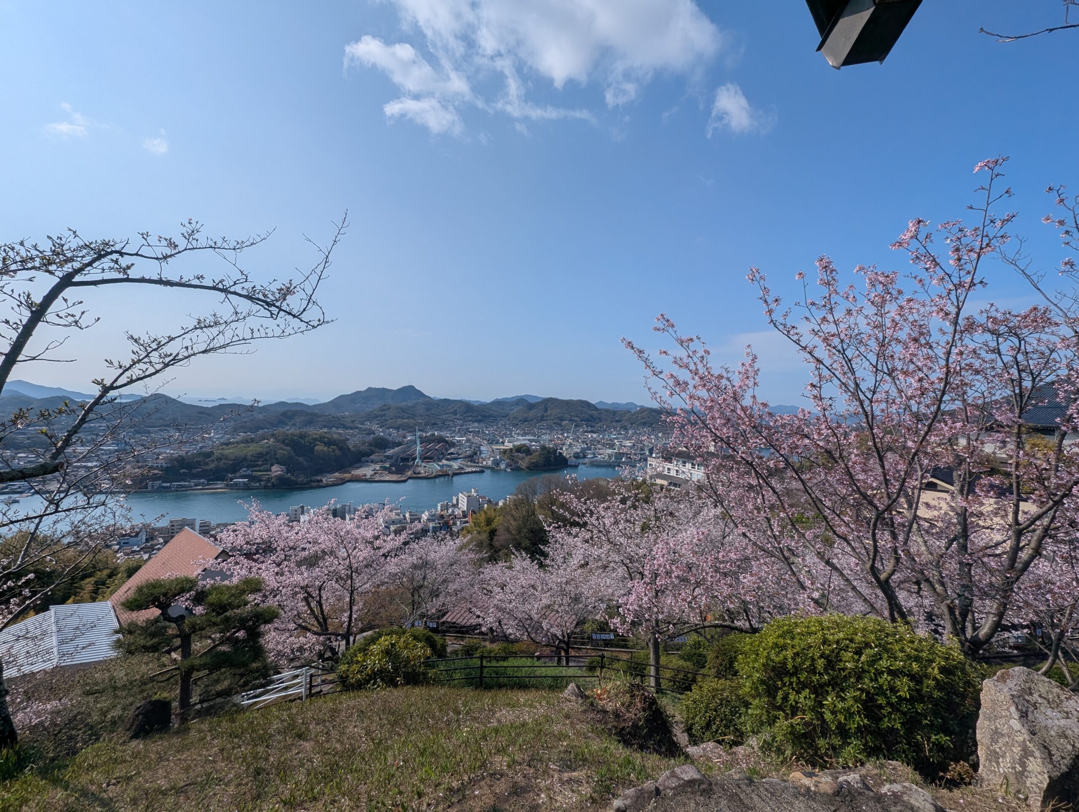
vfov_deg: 90.1
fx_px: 406
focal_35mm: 13
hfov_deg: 106.1
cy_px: 406
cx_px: 540
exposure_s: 1/3344
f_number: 2.2
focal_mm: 1.95
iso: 46
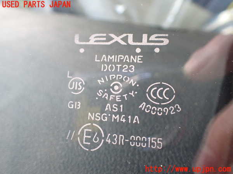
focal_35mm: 30
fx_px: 202
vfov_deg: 46.8
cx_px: 116
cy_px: 87
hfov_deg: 60.0
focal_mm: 5.4
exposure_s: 1/80
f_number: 2.3
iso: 800
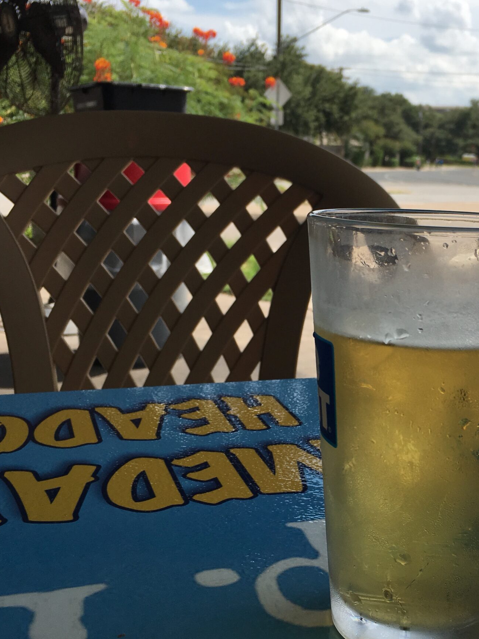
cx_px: 352
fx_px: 793
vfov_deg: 43.8
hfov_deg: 33.0
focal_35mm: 43
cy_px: 361
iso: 25
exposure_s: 1/1570
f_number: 2.2
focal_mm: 4.15
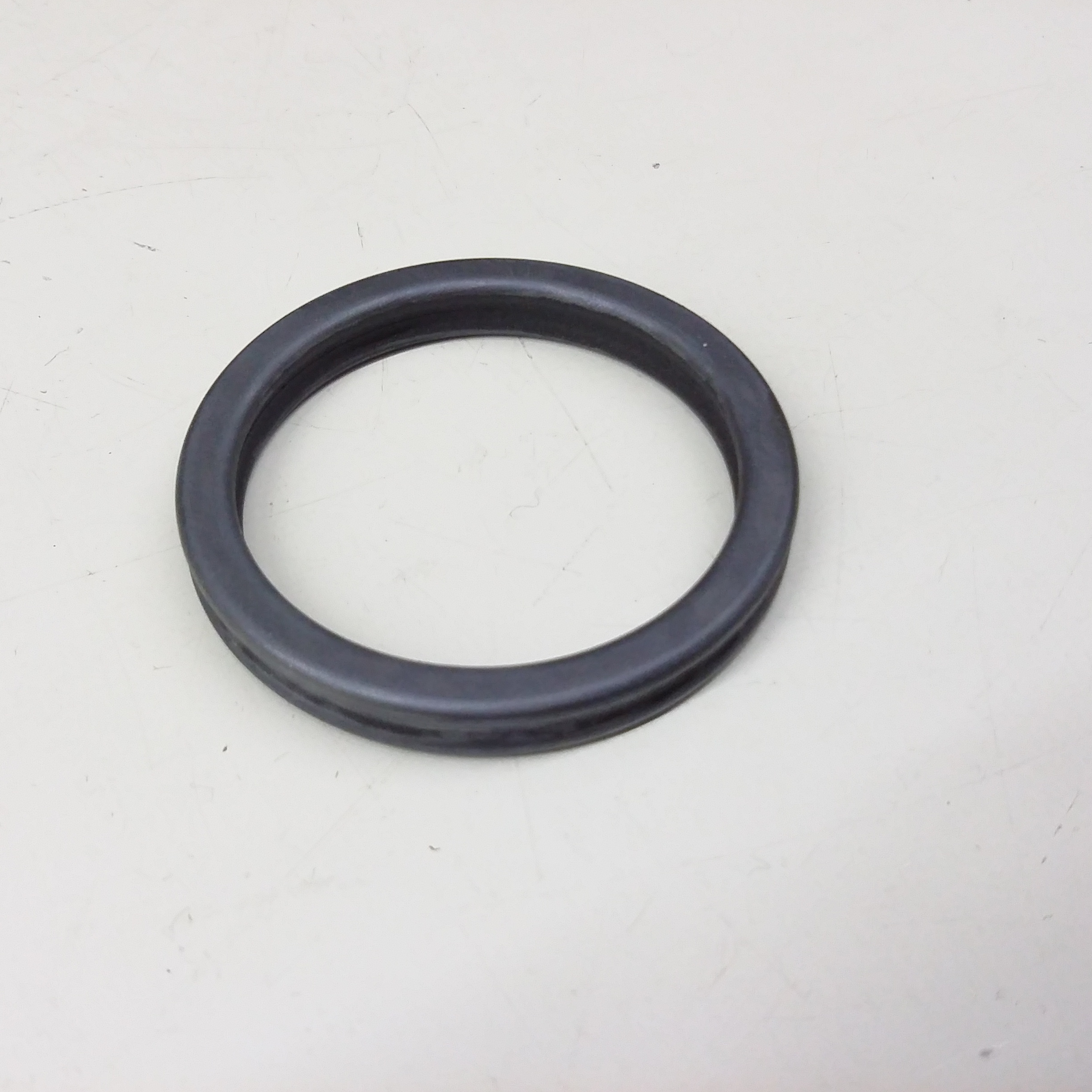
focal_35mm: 38
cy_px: 545
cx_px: 479
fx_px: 1356
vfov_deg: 43.9
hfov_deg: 43.8
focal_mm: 3.4
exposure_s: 1/15
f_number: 2.4
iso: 200
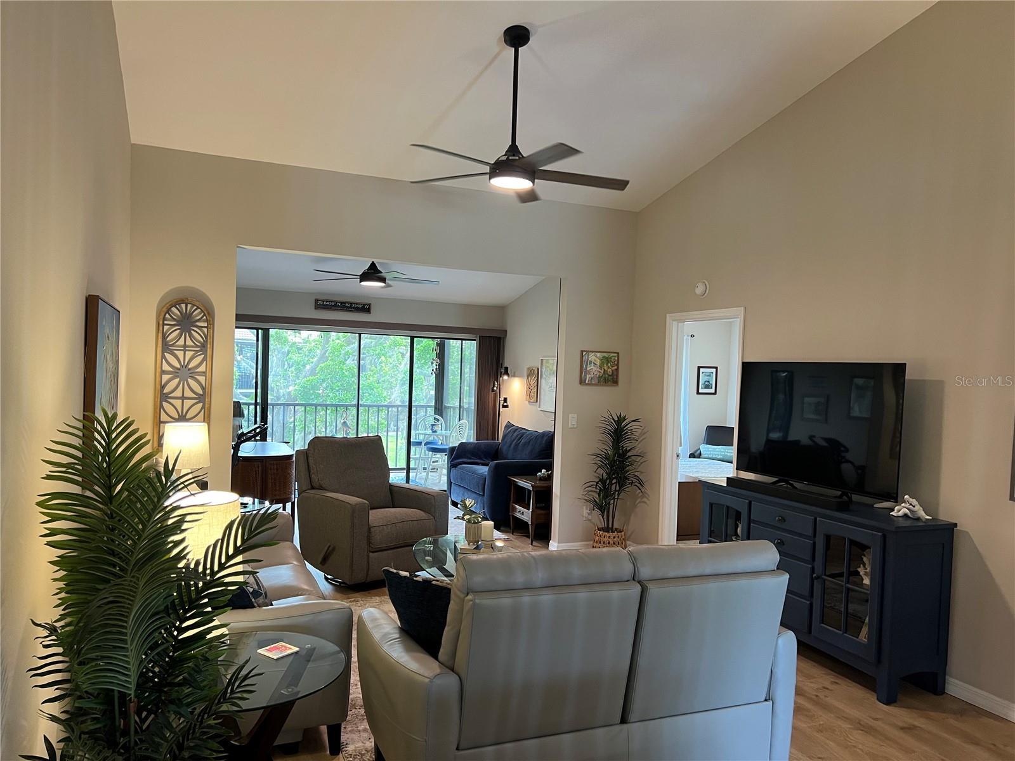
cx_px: 508
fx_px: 762
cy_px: 380
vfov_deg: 53.1
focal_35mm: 26
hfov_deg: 67.3
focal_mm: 5.7
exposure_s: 1/60
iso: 160
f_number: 1.5
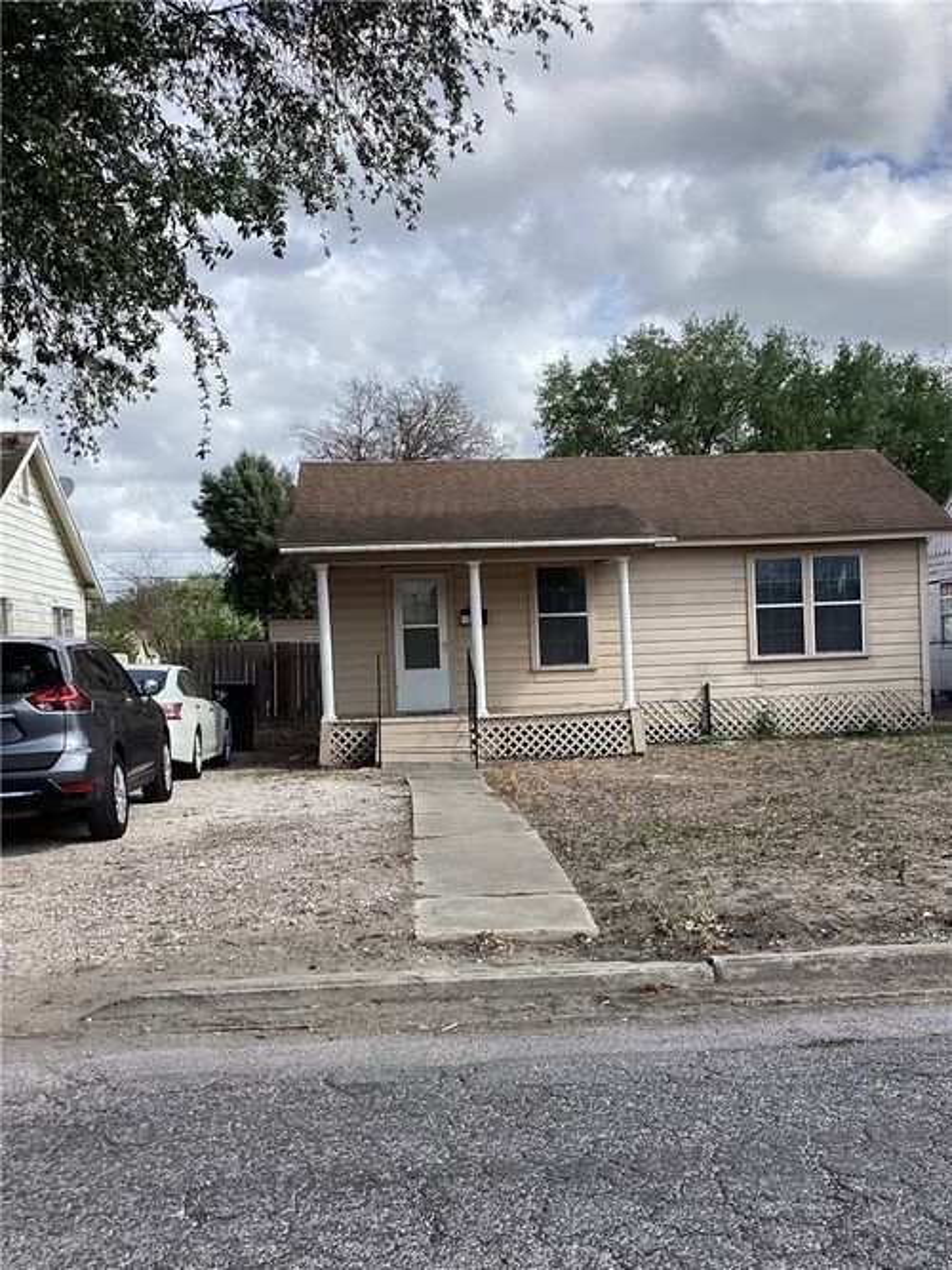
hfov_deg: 45.4
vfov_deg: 58.4
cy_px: 635
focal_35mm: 31
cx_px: 476
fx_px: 1137
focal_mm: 3.3
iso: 25
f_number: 2.4
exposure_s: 1/1508
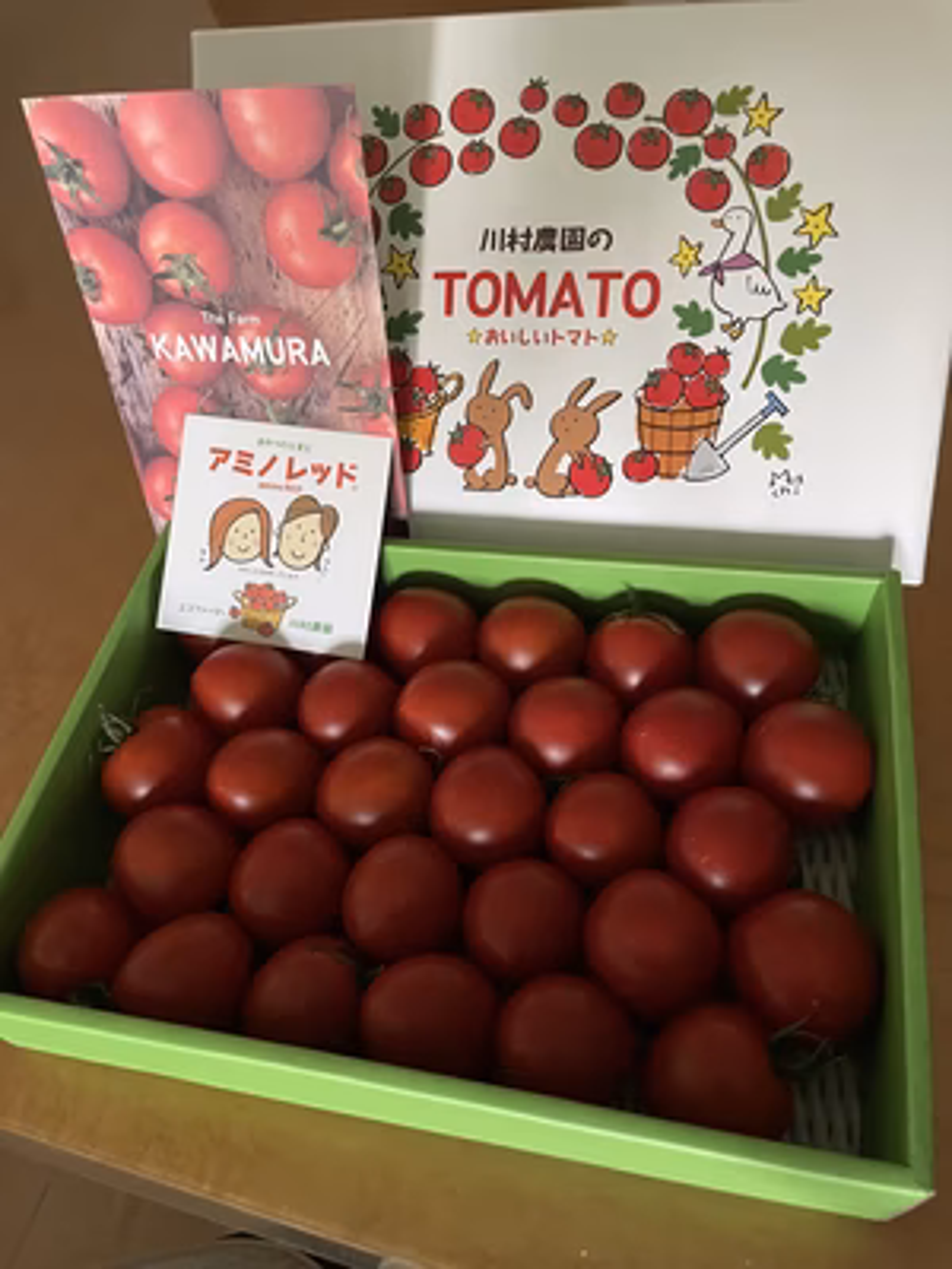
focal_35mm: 26
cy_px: 634
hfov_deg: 53.1
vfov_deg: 67.3
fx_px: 953
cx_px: 476
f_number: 1.6
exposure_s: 1/30
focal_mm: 4.2
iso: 640
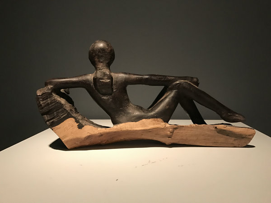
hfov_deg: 63.4
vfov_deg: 49.7
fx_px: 219
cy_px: 102
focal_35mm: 28
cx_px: 136
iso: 100
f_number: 1.8
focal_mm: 3.99
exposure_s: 1/11
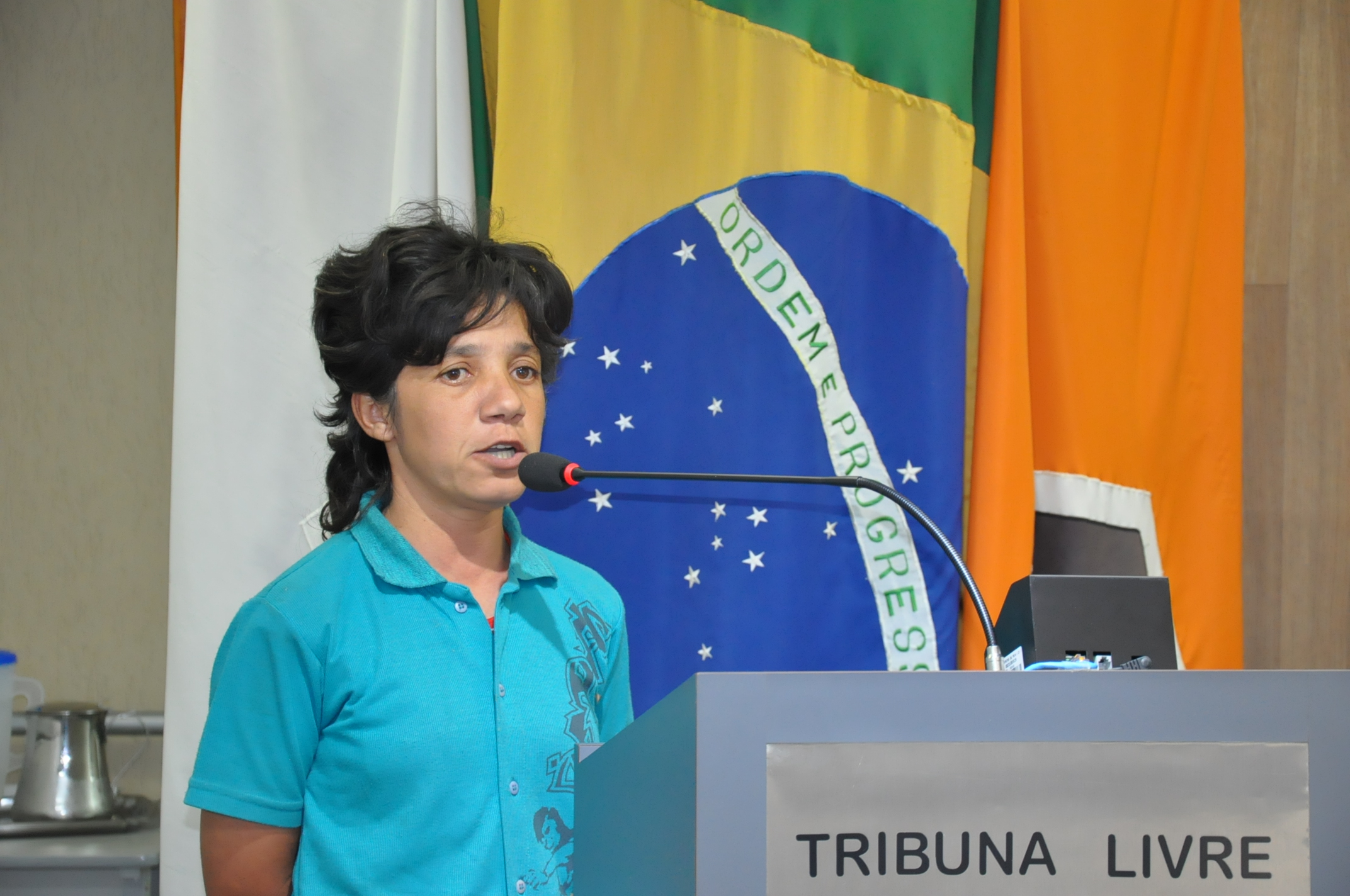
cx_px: 675
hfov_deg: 21.9
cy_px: 448
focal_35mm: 93
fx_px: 3483
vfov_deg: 14.7
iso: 2000
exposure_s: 1/80
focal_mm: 62
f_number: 5.3
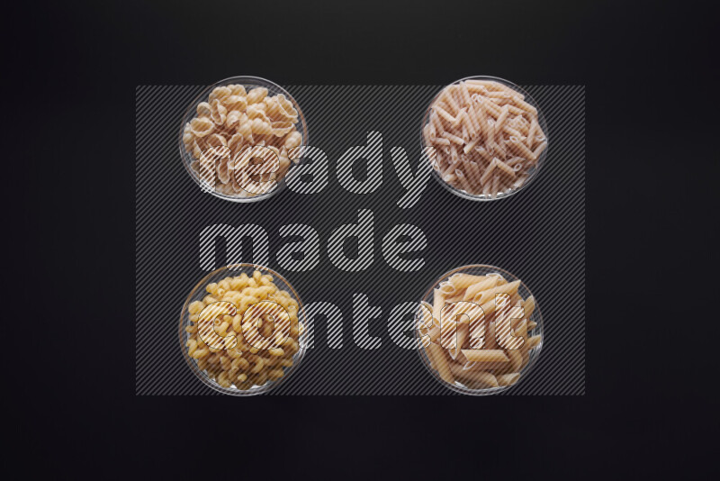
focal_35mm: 50
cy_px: 240
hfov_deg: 39.6
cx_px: 360
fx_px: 1000
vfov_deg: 27.0
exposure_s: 1/100
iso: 100
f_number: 8
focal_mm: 50
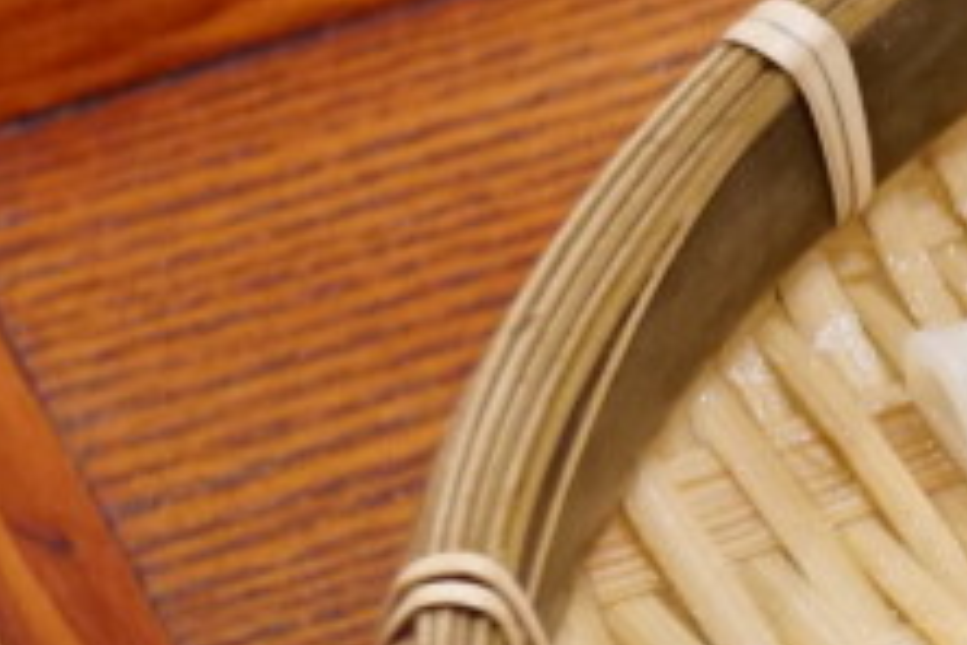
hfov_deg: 5.4
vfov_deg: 3.9
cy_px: 558
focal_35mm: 354
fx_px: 9518
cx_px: 3119
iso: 1600
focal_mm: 35
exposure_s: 1/80
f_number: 4.5
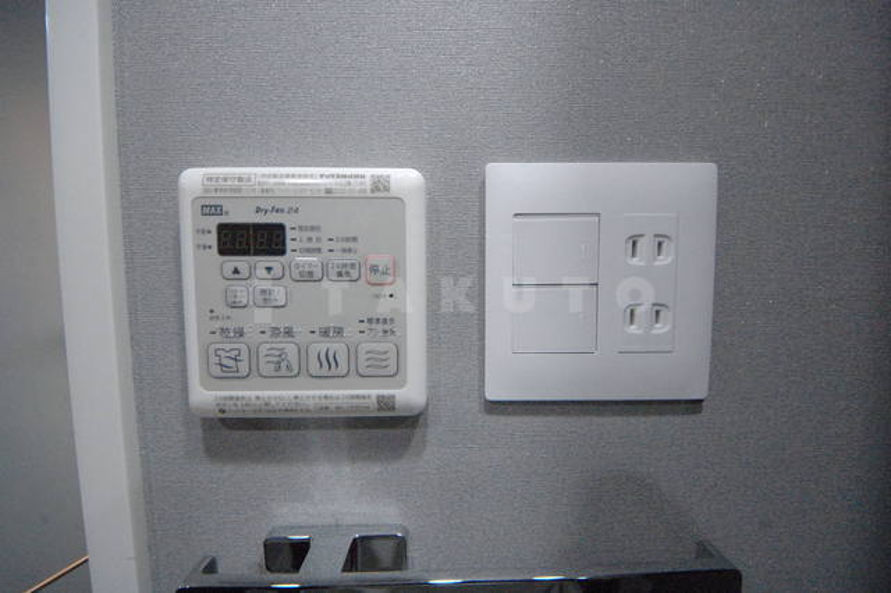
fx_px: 297
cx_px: 446
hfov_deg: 112.6
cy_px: 296
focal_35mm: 12
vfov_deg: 89.9
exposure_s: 1/50
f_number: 9
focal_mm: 8
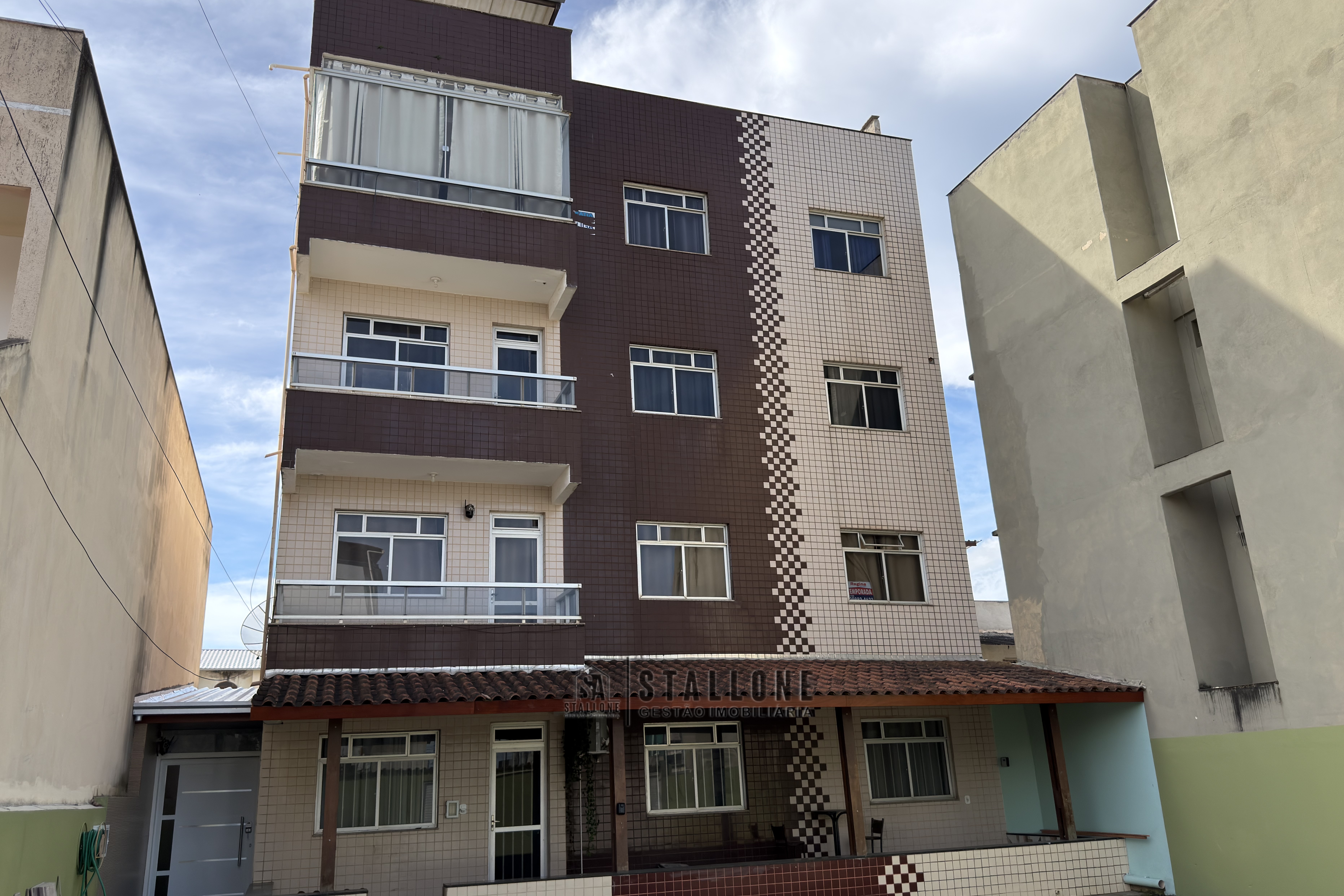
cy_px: 444
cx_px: 658
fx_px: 1008
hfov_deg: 67.4
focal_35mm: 27
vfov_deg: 47.9
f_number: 1.78
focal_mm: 6.76
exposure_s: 1/3497
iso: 100
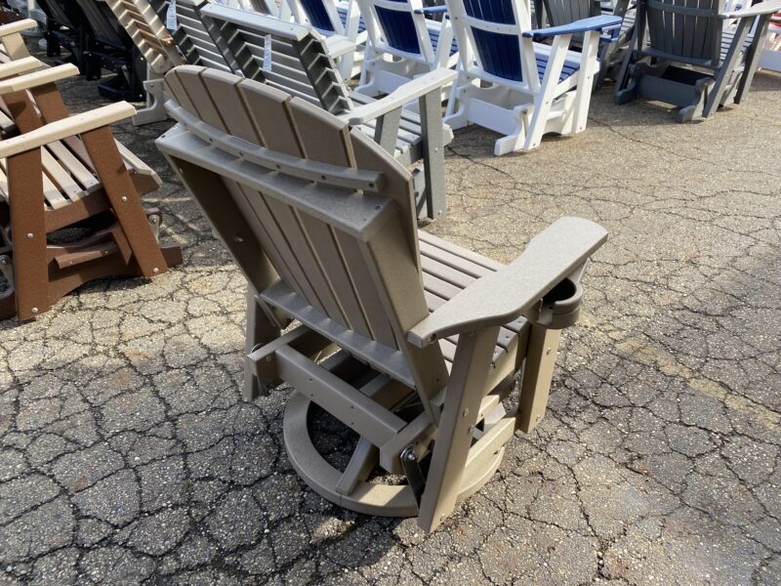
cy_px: 293
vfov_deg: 53.1
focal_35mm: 26
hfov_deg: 67.3
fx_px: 587
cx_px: 390
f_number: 1.8
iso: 32
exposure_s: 1/447
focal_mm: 4.25
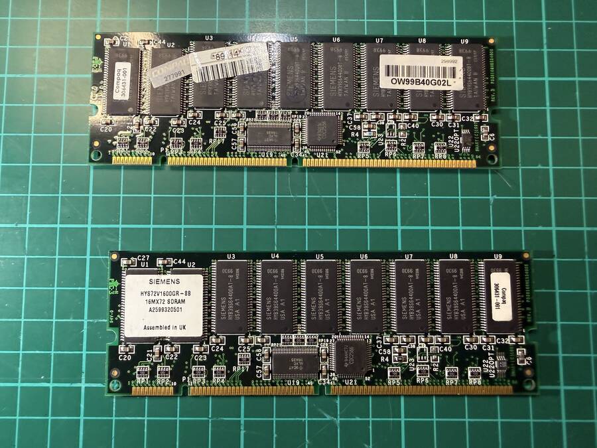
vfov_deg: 56.8
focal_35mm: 24
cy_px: 224
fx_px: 414
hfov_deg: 71.6
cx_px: 298
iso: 250
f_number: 2.2
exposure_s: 1/66
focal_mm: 2.22
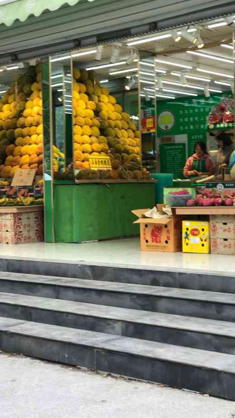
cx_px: 115
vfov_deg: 33.3
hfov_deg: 19.1
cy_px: 208
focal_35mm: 63
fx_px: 698
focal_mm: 6.6
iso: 20
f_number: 2.8
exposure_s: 1/50
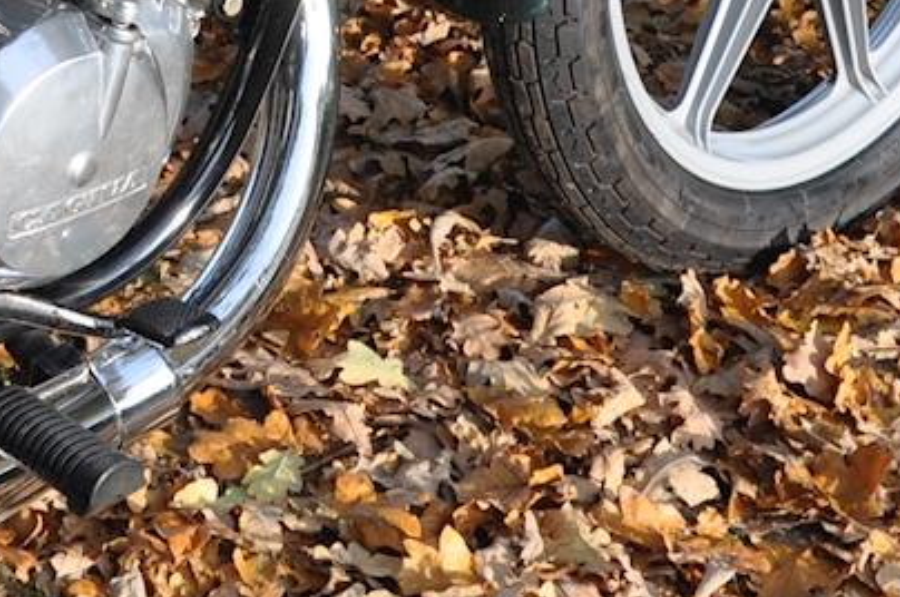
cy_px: -333
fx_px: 4268
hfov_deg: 11.9
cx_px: -29
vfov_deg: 7.8
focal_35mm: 171
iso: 200
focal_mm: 24
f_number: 9
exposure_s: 1/80
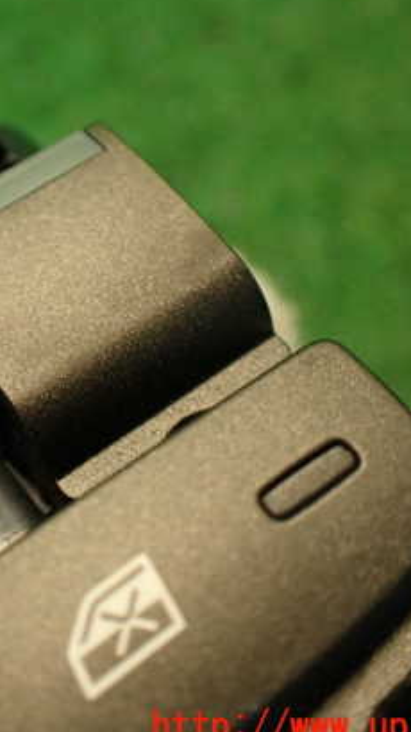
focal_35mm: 48
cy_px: 347
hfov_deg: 24.0
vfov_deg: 42.9
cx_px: 20
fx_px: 930
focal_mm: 5.4
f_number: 2.3
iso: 200
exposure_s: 1/30
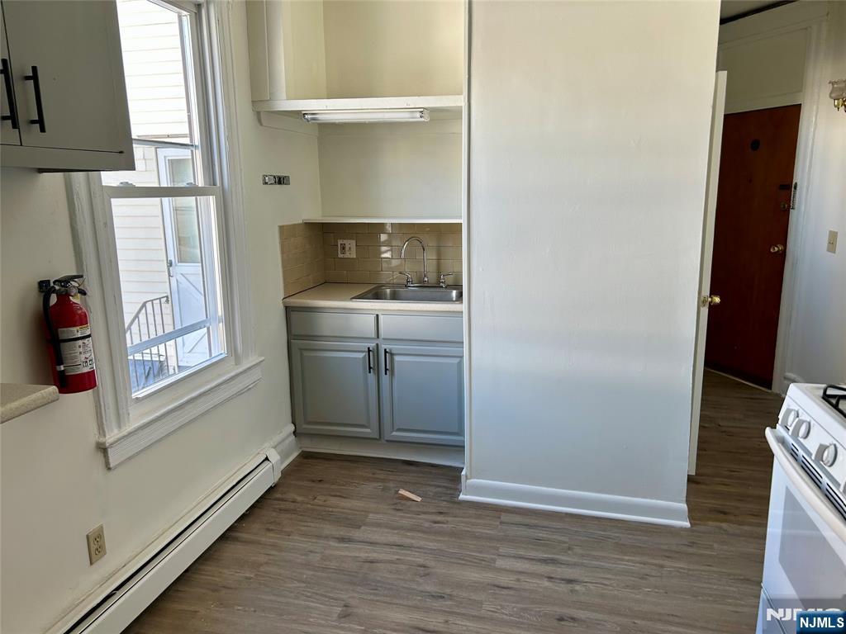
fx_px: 635
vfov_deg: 53.1
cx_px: 423
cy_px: 317
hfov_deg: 67.3
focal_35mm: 26
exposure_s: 1/121
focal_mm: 5.7
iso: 50
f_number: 1.5
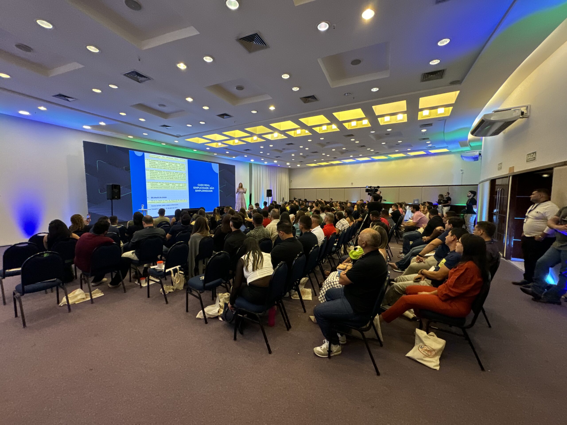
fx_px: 229
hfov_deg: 102.1
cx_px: 284
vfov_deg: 85.7
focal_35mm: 14
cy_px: 212
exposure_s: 1/60
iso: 250
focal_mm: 2.22
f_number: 2.2
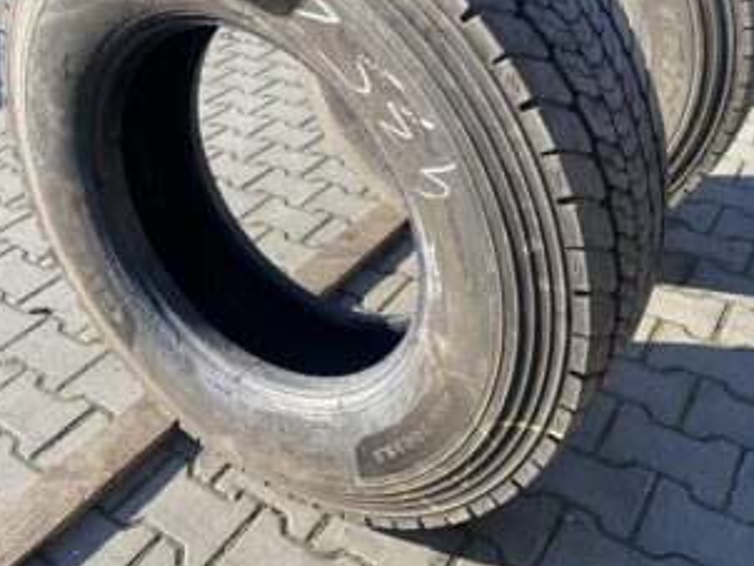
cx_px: 282
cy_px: 196
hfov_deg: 49.6
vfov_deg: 38.3
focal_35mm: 37
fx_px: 807
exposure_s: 1/471
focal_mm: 4.25
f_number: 1.8
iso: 32
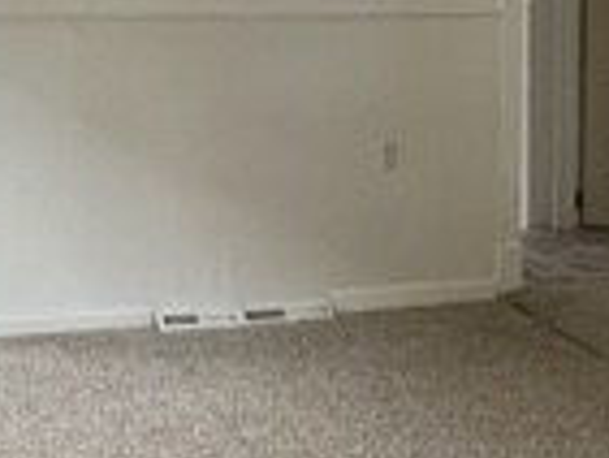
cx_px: 147
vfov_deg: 23.7
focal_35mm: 59
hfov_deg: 32.0
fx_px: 1039
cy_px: -9
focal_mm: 1.57
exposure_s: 1/120
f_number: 1.8
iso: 200
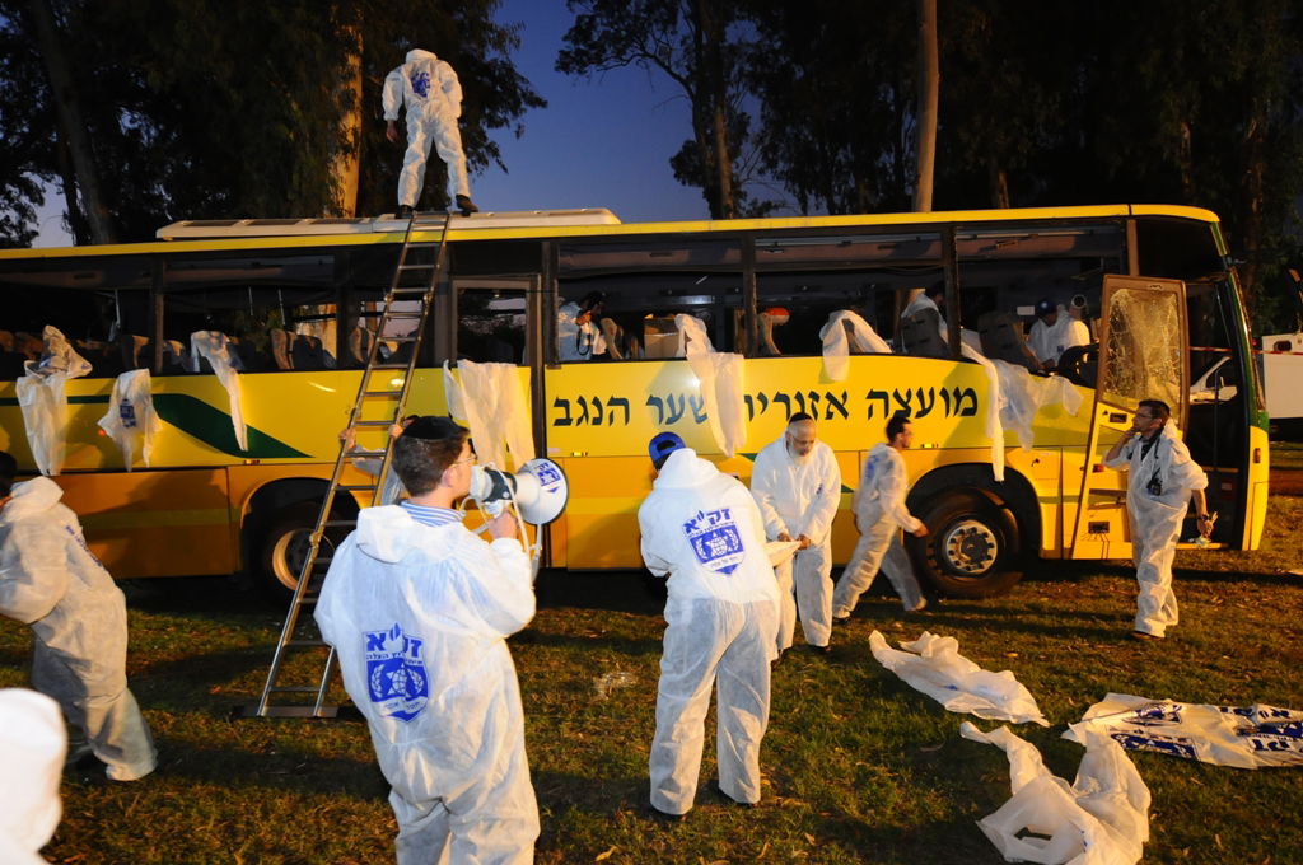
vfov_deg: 59.4
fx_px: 759
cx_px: 652
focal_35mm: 21
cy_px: 432
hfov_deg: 81.3
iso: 800
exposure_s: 1/50
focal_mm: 14
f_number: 2.8
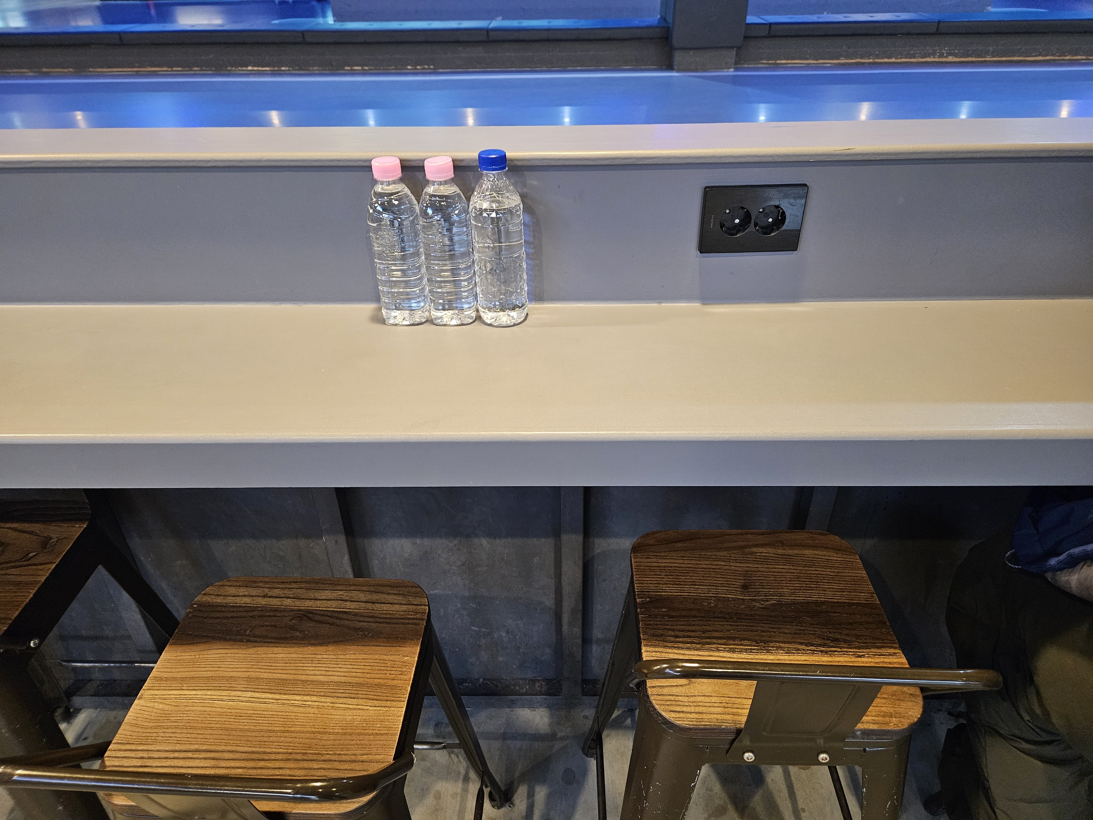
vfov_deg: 58.9
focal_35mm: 23
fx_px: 726
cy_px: 410
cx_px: 546
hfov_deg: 73.9
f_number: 1.8
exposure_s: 1/40
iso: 500
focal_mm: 5.4
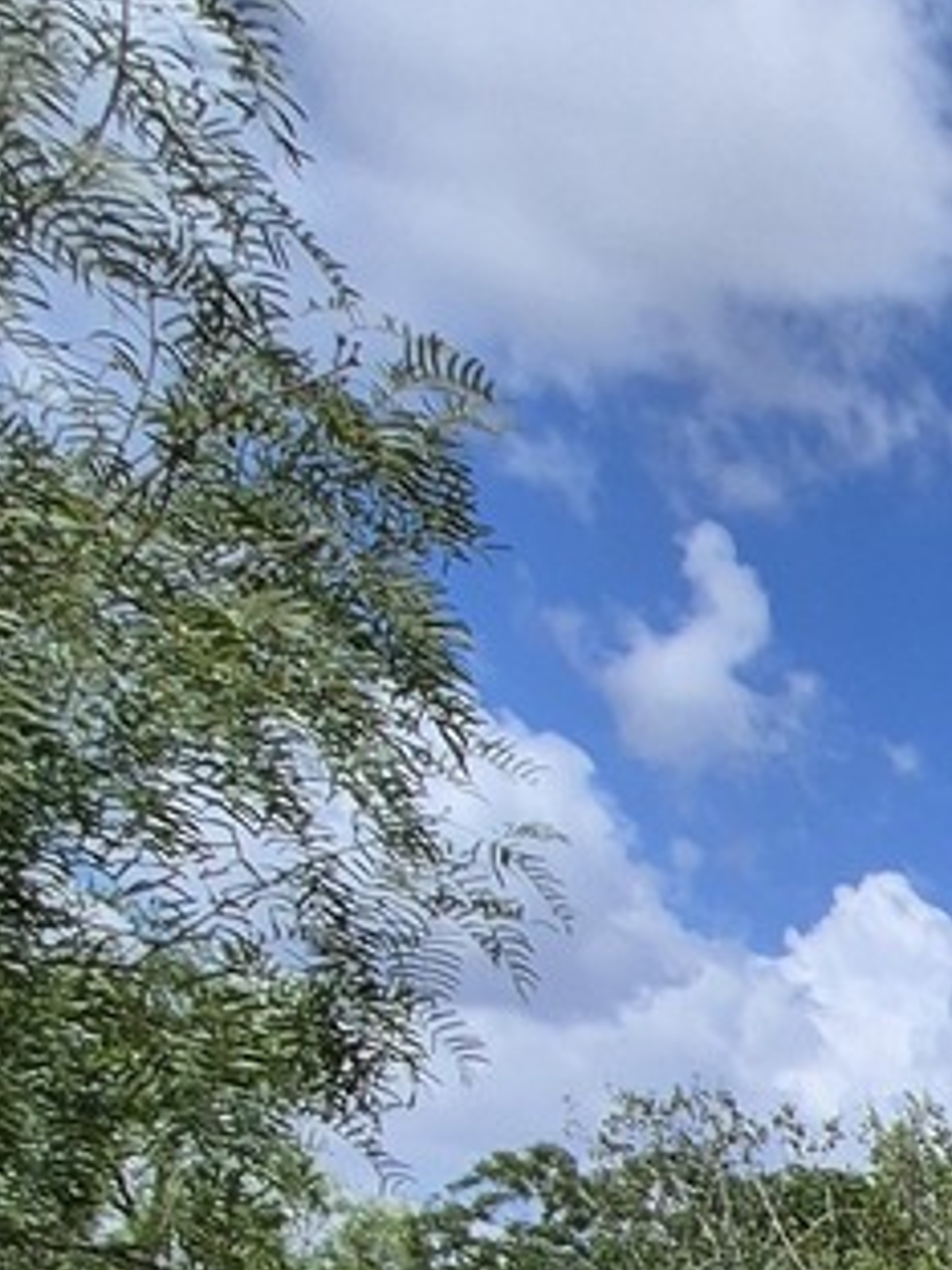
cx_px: 2173
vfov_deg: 24.0
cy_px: 1995
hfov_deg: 15.6
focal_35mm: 60
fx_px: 2200
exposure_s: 1/2504
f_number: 2.2
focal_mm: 1.74
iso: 50
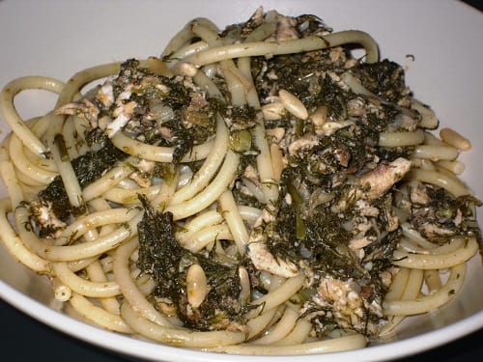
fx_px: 1256
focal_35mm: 90
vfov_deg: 16.4
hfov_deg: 21.8
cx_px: 242
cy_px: 181
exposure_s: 1/60
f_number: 13.4
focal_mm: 17.1
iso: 100
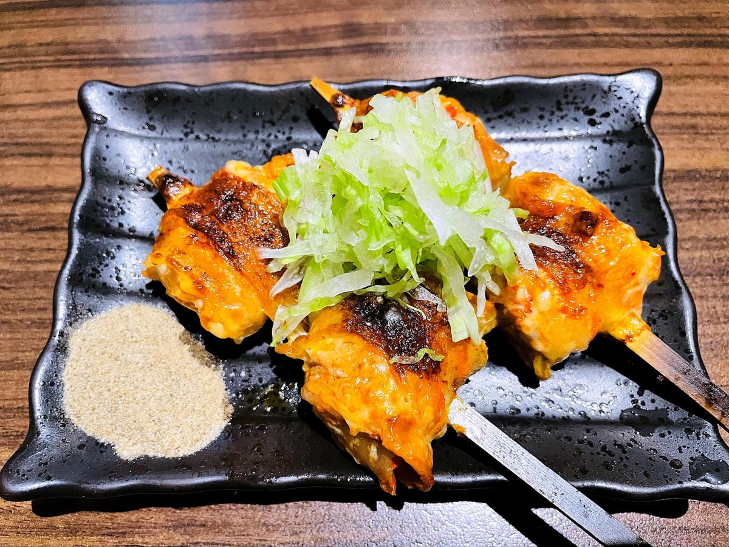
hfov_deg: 67.3
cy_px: 274
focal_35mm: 26
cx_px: 364
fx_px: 548
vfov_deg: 53.1
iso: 400
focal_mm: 4.2
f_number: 1.6
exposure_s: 1/50
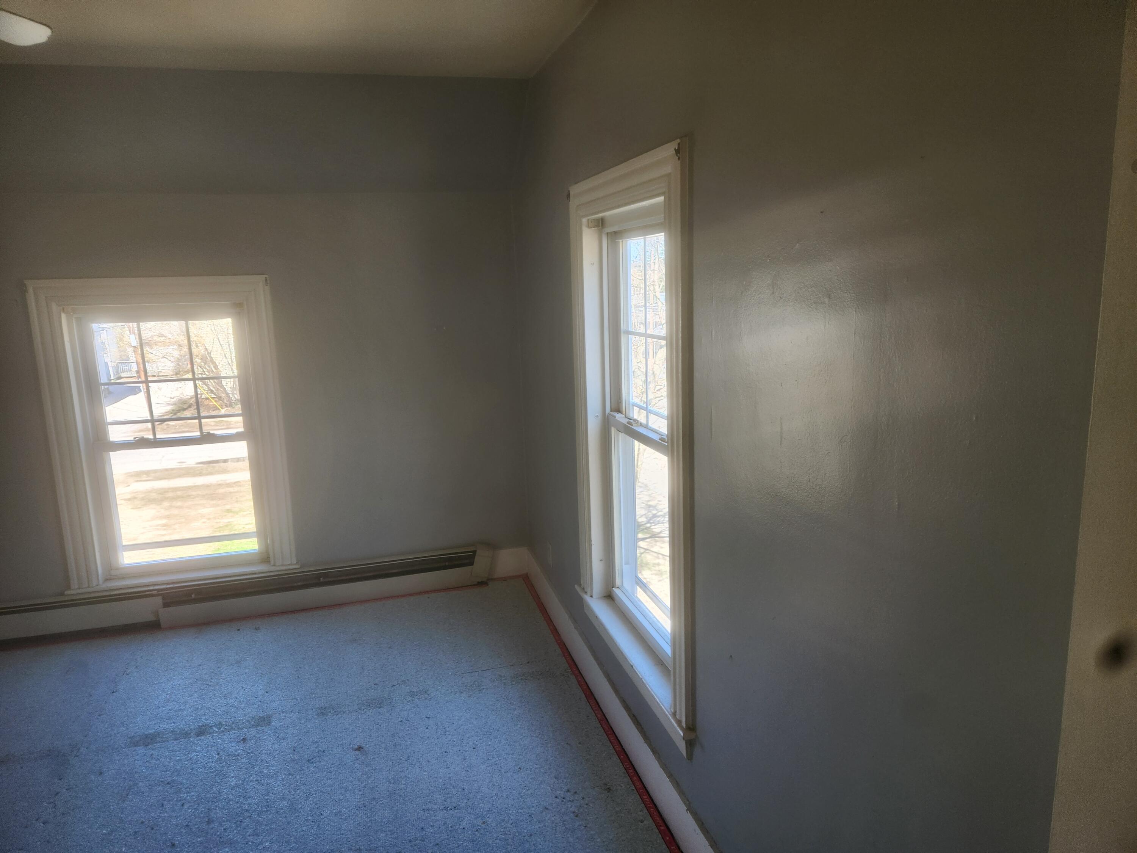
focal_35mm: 23
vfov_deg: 58.9
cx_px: 568
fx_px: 755
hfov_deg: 73.9
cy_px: 426
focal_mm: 5.4
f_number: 1.8
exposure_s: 1/180
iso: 64
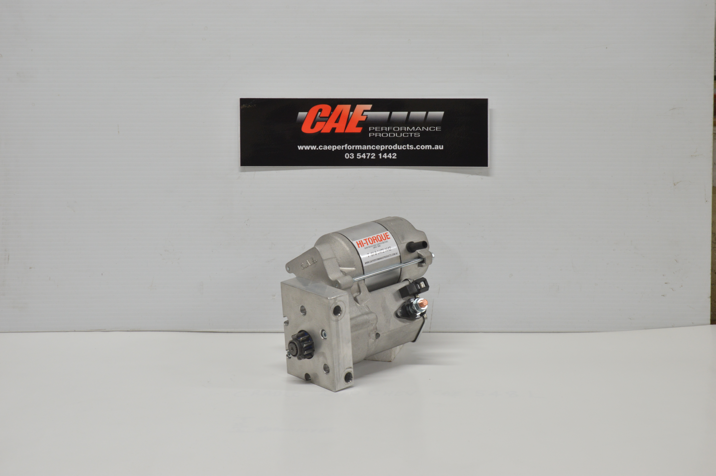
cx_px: 358
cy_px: 238
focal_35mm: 75
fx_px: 1490
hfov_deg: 27.0
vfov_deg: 18.1
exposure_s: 1/15
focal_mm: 50
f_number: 7.1
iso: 400
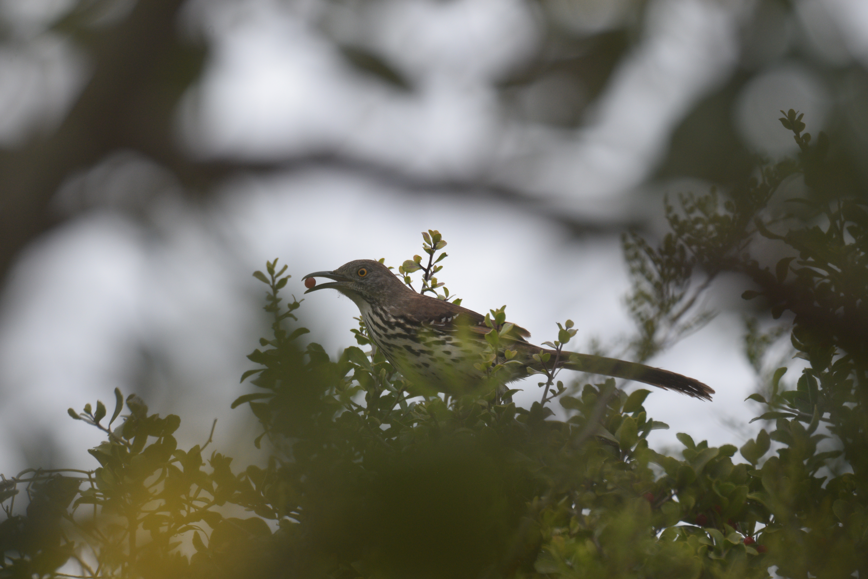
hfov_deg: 3.4
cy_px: 290
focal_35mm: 600
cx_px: 434
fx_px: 14466
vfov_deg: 2.3
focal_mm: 400
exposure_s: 1/200
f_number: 8
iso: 400
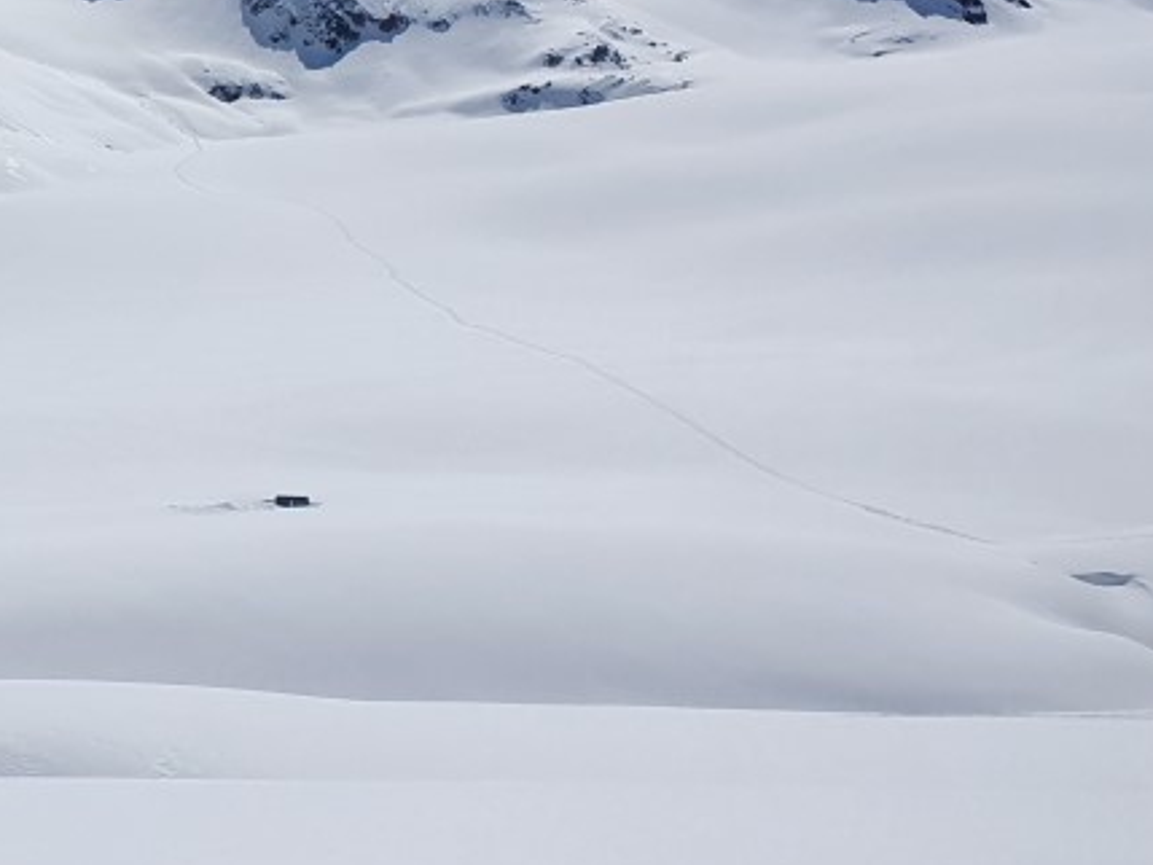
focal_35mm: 62
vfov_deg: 23.1
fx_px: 2066
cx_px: -188
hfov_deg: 27.8
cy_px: 86
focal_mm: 4.32
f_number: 2.4
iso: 50
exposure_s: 1/6960
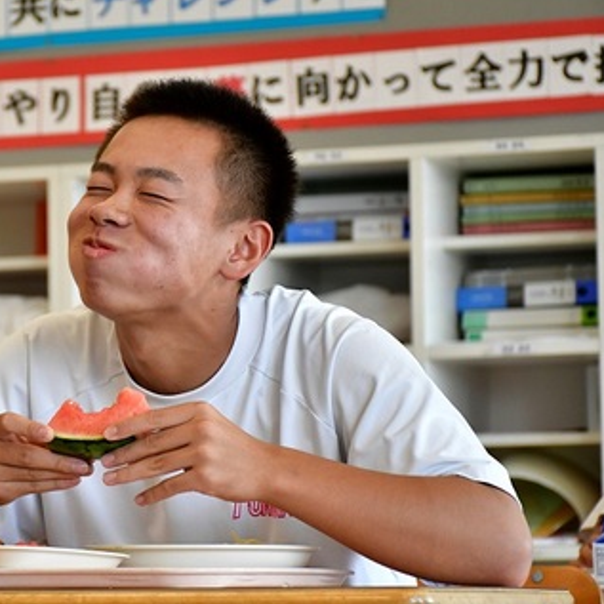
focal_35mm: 135
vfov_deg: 12.9
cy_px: 302
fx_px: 2665
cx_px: 165
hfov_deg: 12.9
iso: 2000
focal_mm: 70
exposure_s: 1/400
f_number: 5
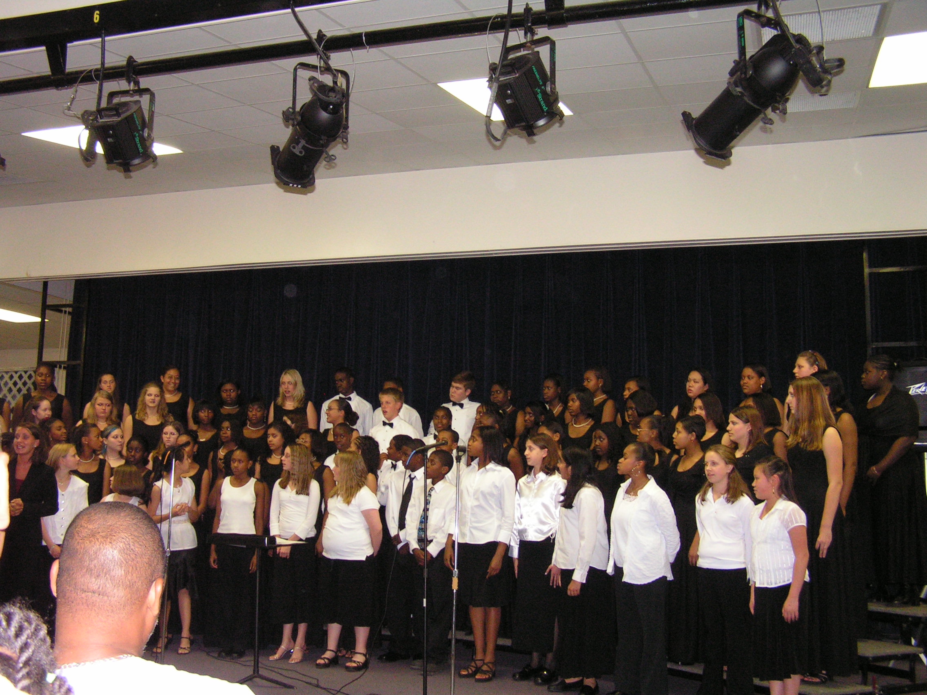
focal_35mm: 38
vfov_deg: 37.7
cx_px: 464
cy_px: 348
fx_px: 1018
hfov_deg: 49.0
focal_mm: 6.3
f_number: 2.8
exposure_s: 1/40
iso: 200
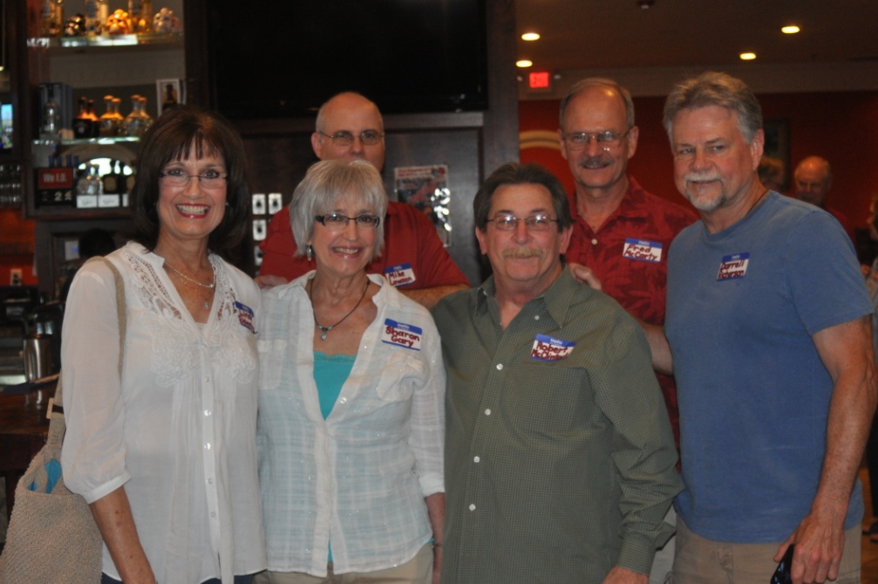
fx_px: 1486
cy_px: 290
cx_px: 439
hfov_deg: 32.9
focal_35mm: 61
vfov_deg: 22.2
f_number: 4
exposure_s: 1/60
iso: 800
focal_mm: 40
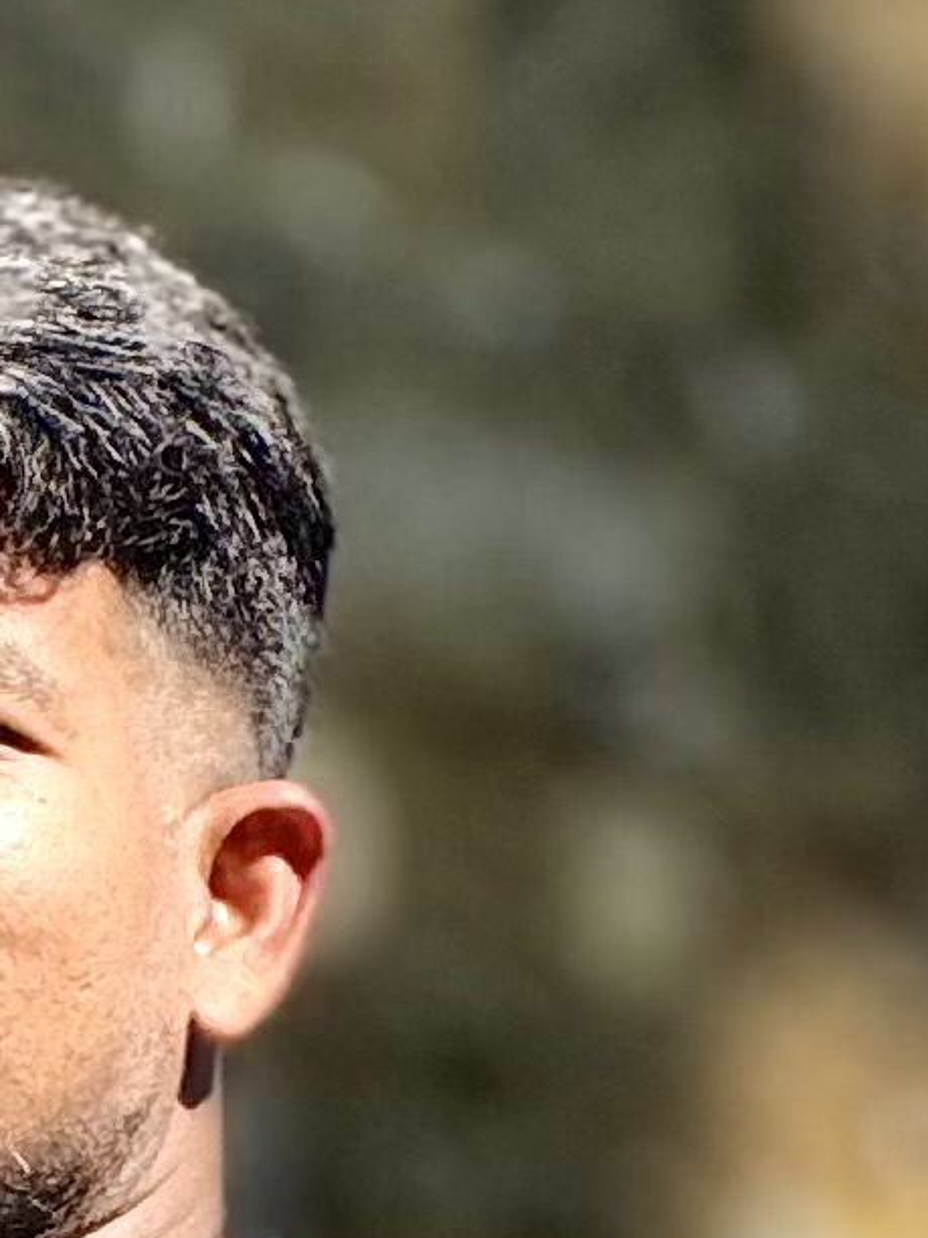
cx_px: -16
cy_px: 3105
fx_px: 28238
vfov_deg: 2.5
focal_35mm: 790
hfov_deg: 1.9
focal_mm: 15.66
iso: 50
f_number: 2.8
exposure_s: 1/990
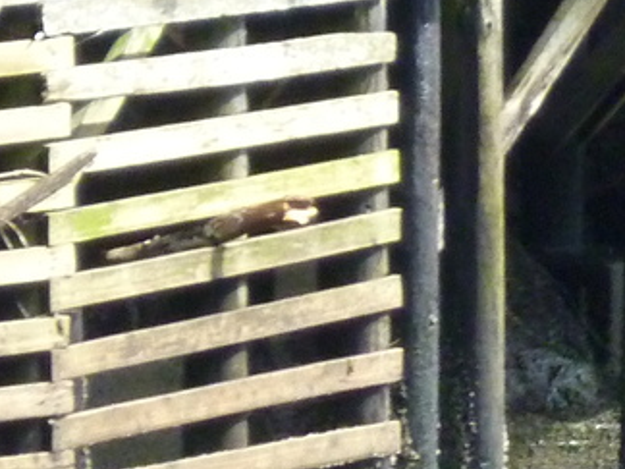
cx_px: 965
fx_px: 17821
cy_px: 676
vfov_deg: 1.5
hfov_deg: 2.0
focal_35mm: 987
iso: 400
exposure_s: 1/100
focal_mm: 36
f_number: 5.9
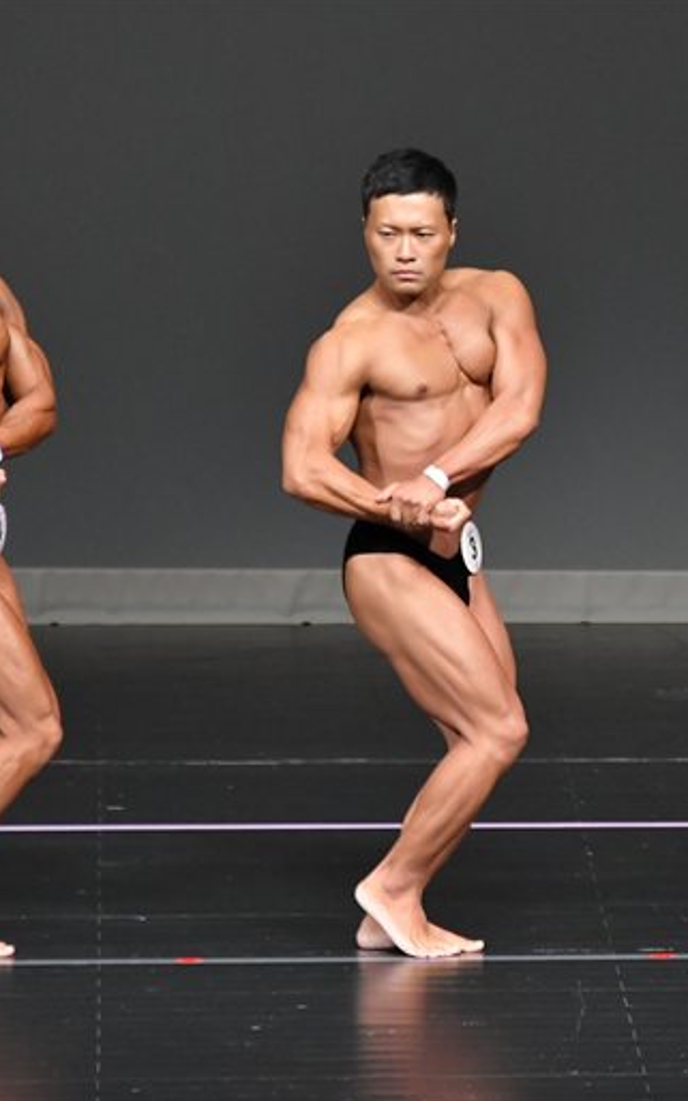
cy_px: 550
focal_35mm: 484
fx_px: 14528
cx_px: 811
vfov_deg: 4.3
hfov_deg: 2.7
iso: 4000
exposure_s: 1/400
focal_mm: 210
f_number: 5.6
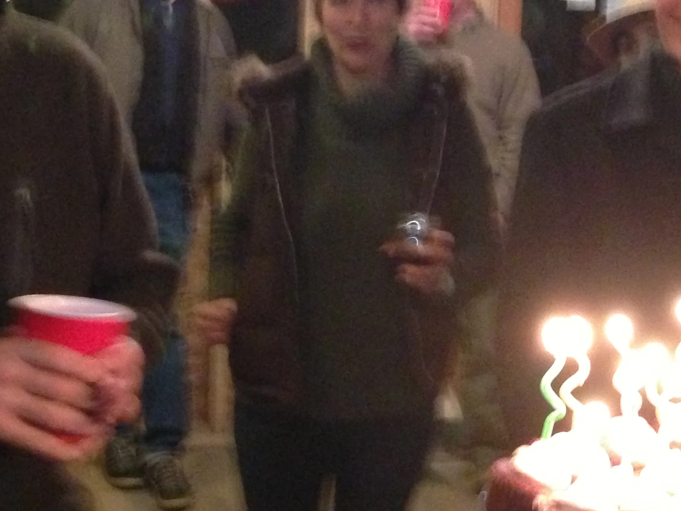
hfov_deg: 22.7
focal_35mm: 86
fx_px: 1692
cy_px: 186
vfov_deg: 17.1
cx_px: 430
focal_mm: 4.13
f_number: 2.4
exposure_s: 1/15
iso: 640
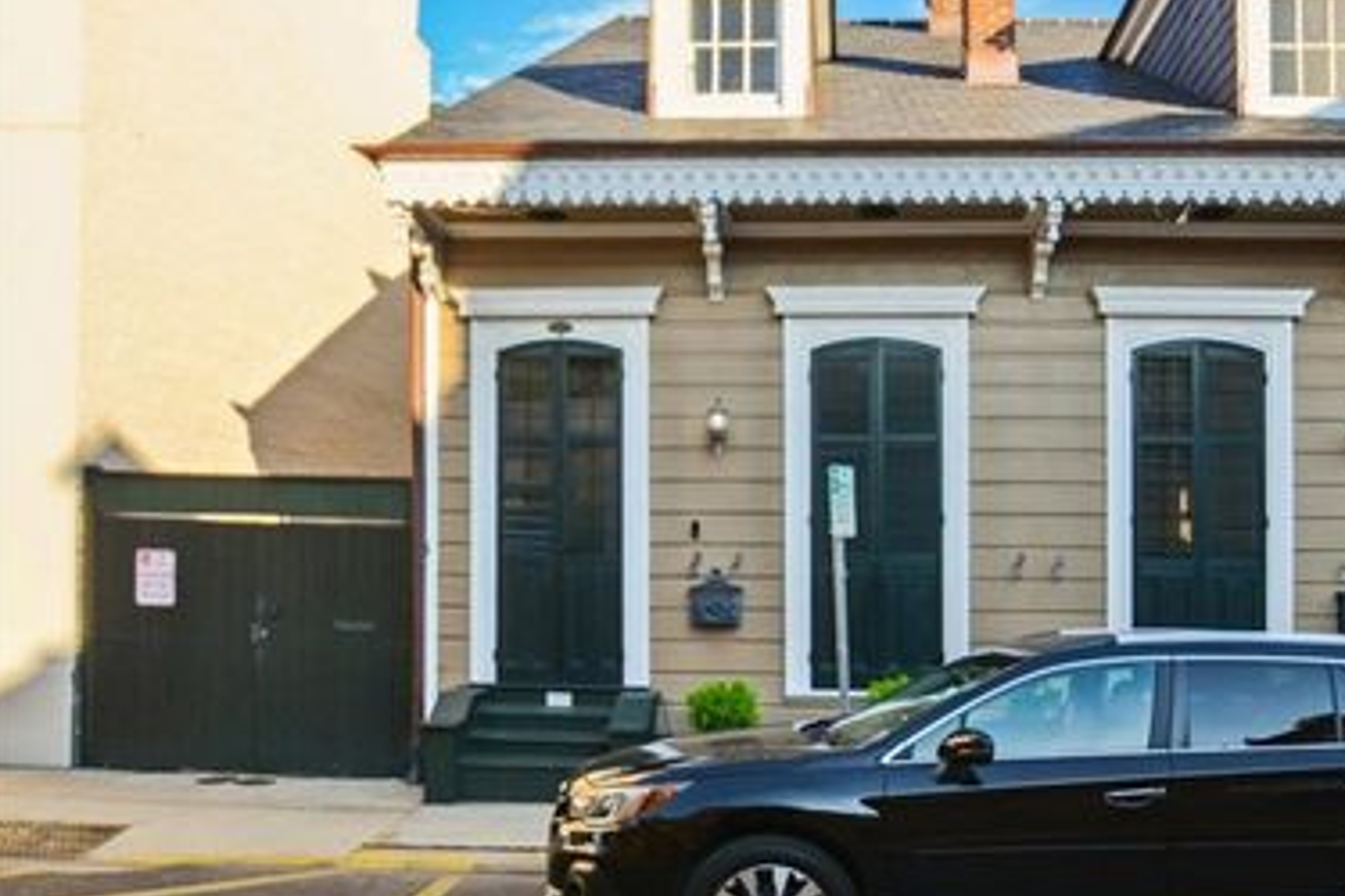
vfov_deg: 45.9
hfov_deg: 64.0
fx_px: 1046
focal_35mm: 28
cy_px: 328
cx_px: 886
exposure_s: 1/320
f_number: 10
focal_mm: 14
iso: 400
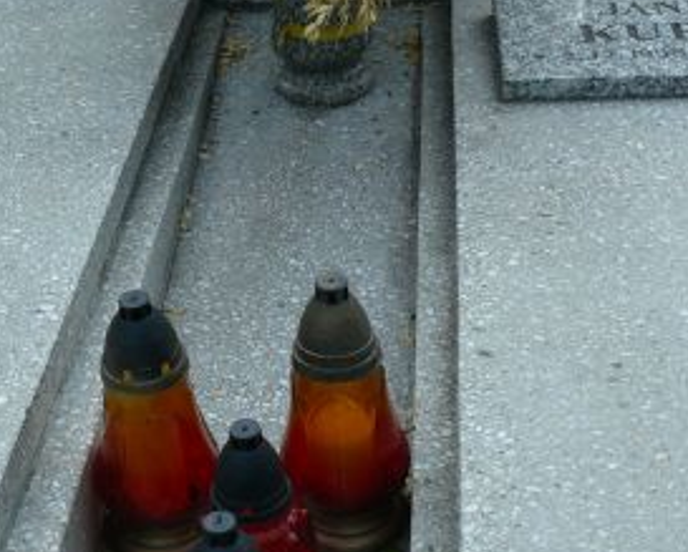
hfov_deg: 23.6
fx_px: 1631
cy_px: 146
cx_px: 186
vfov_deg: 19.1
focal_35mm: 80
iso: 100
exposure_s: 1/200
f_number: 4.5
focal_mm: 7.4
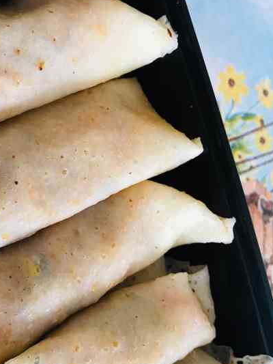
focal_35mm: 49
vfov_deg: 38.7
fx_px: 515
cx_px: 66
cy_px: 223
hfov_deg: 29.2
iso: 50
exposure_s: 1/17
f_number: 1.8
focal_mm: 3.99
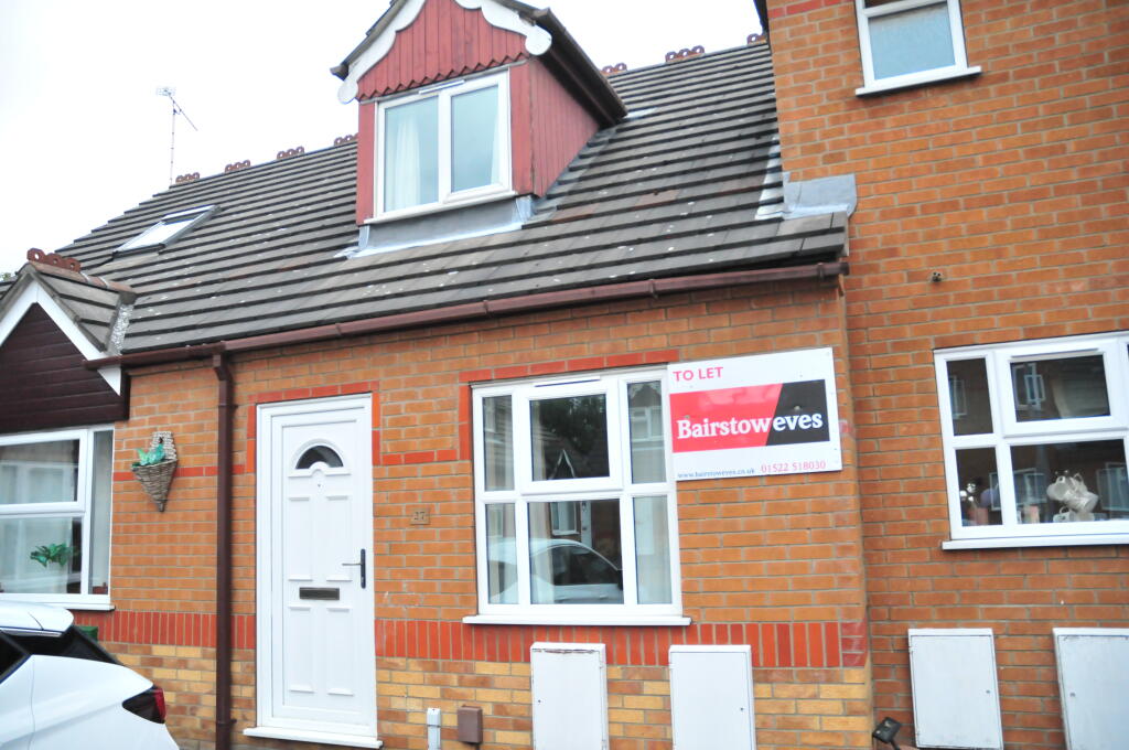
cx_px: 564
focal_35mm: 27
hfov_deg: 67.4
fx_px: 846
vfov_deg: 47.8
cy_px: 375
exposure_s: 1/4000
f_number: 3.5
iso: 1800
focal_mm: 18
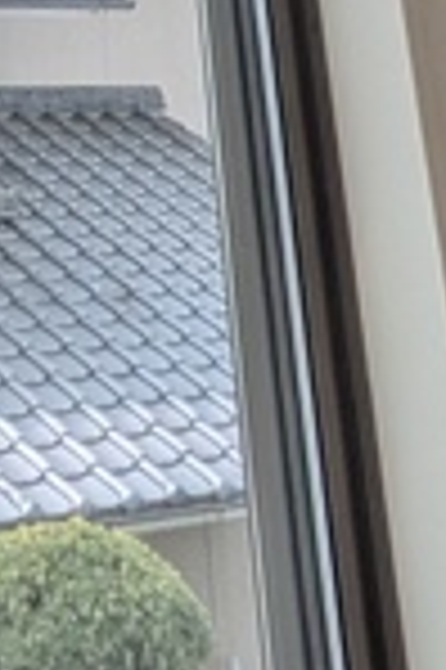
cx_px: -77
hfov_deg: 14.1
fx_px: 1751
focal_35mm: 94
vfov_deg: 15.0
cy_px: -854
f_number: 2.2
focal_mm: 1.83
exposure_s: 1/1024
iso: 49
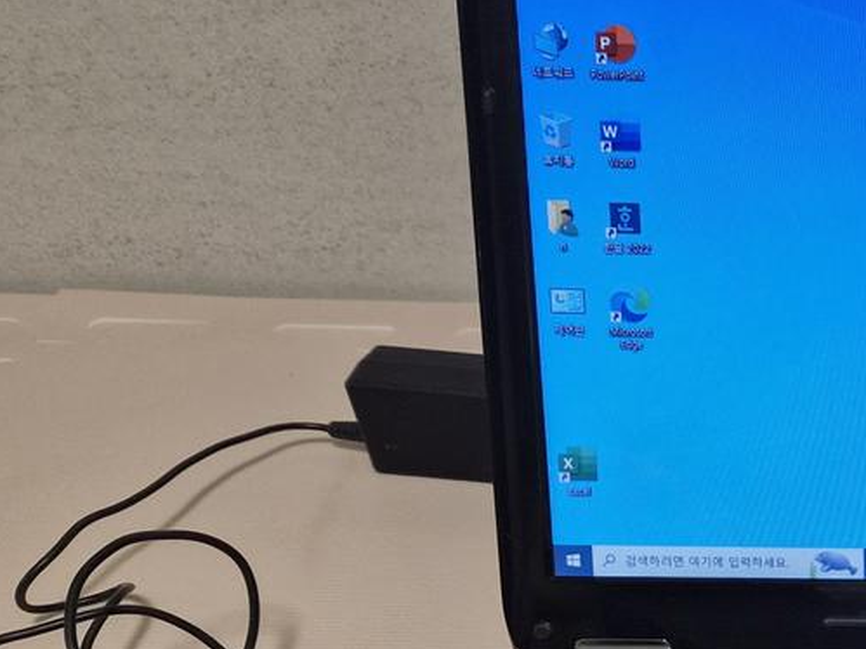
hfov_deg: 28.0
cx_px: 1078
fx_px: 1476
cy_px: 687
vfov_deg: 23.5
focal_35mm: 59
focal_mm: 5.4
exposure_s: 1/120
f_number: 1.8
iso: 125
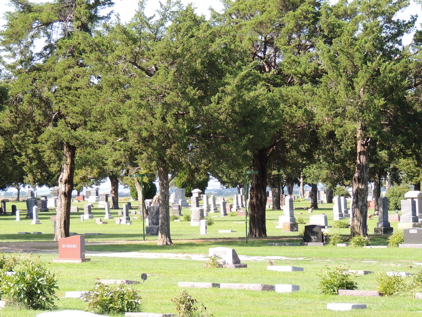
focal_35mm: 196
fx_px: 2390
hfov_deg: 10.1
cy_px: 137
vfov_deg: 7.6
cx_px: 181
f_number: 4.4
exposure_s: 1/200
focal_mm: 27.6
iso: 100
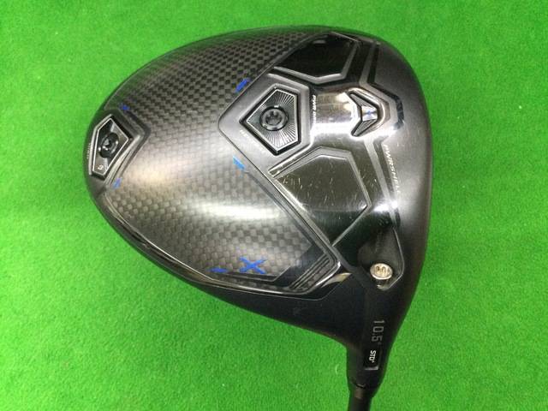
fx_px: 491
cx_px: 274
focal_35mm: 31
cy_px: 206
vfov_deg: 45.4
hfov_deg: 58.4
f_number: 2.4
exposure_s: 1/30
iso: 200
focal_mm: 3.3
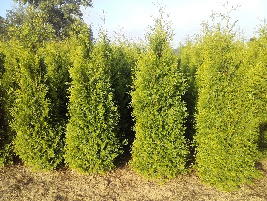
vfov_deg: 45.4
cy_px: 100
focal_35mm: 31
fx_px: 239
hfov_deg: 58.4
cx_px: 134
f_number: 2.2
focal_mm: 3.31
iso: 50
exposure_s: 1/383
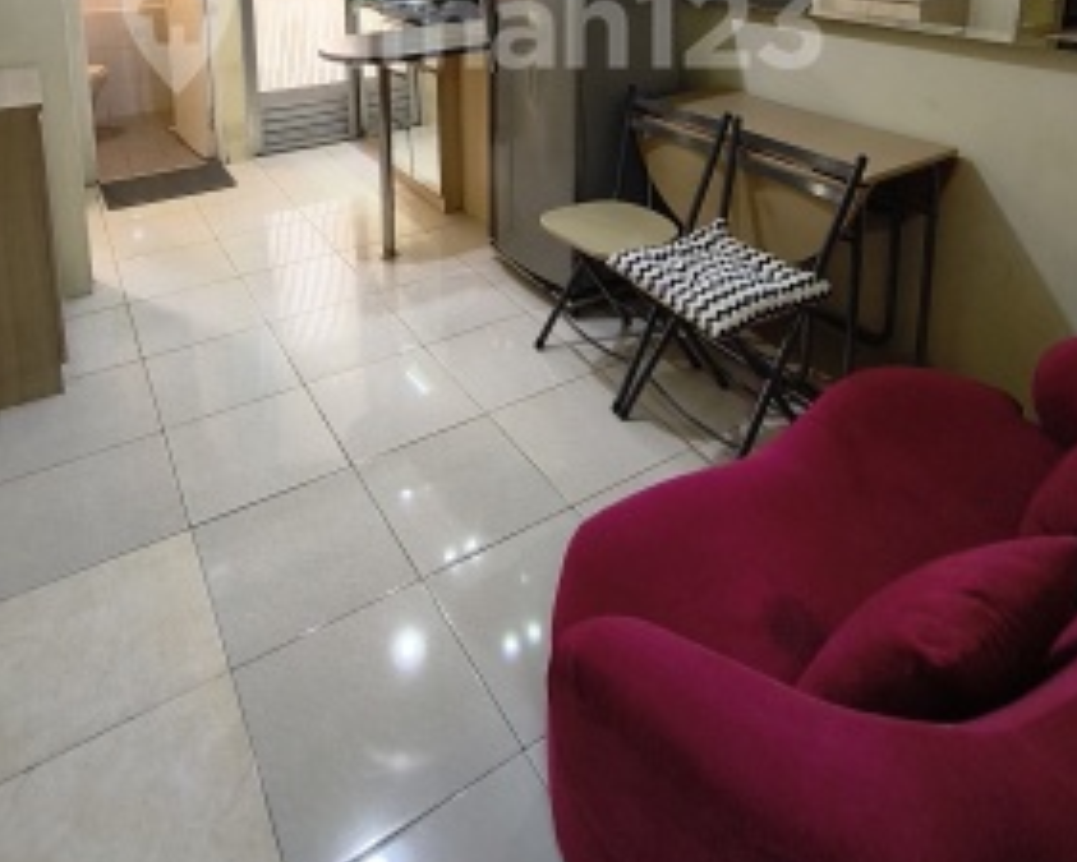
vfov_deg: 49.4
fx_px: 765
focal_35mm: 24
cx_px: 475
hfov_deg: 70.0
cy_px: 23
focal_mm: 1.65
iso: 125
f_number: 2.2
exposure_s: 1/50
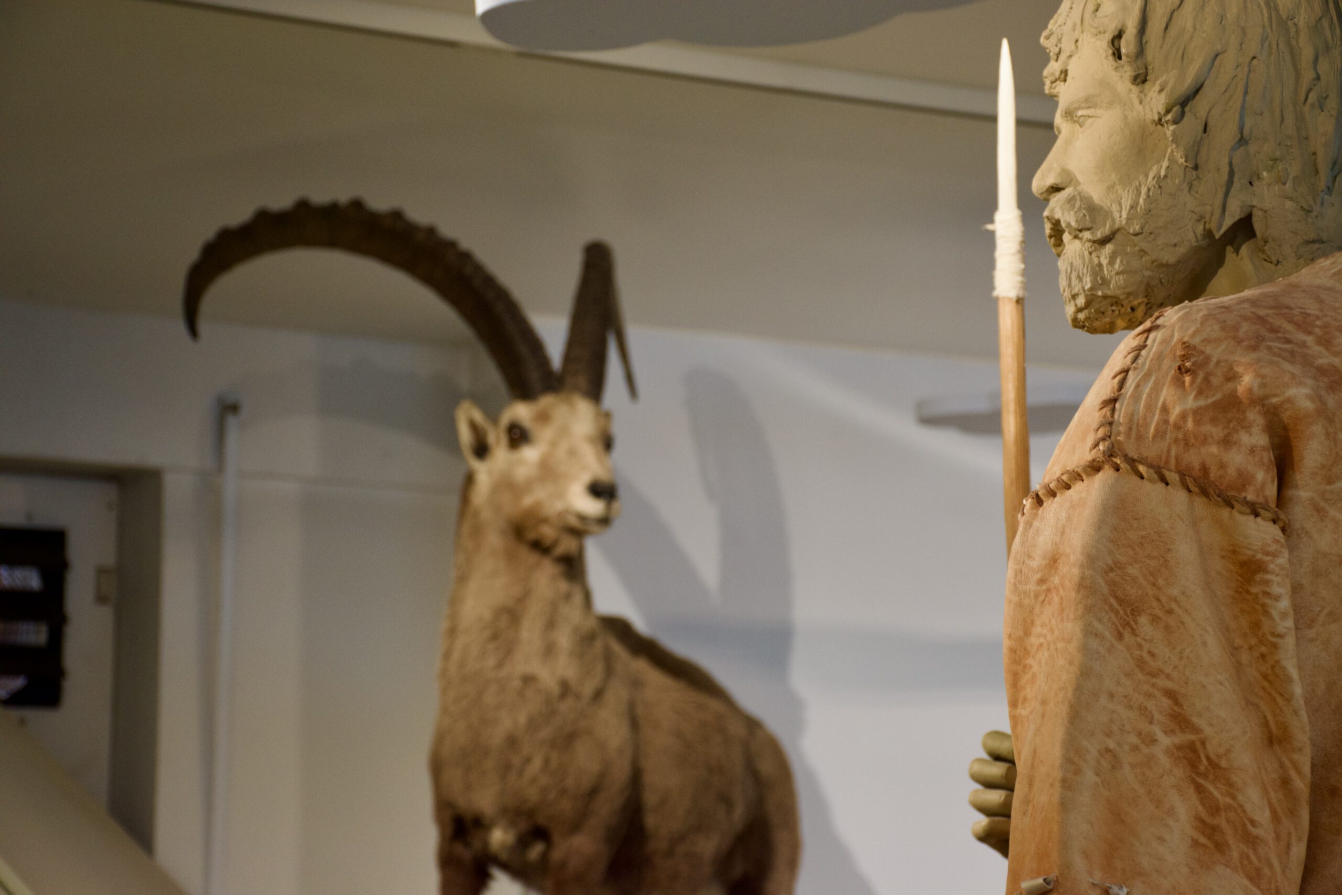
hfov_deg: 22.6
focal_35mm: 90
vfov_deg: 15.2
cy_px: 448
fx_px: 3355
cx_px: 671
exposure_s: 1/60
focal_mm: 60
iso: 1000
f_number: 5
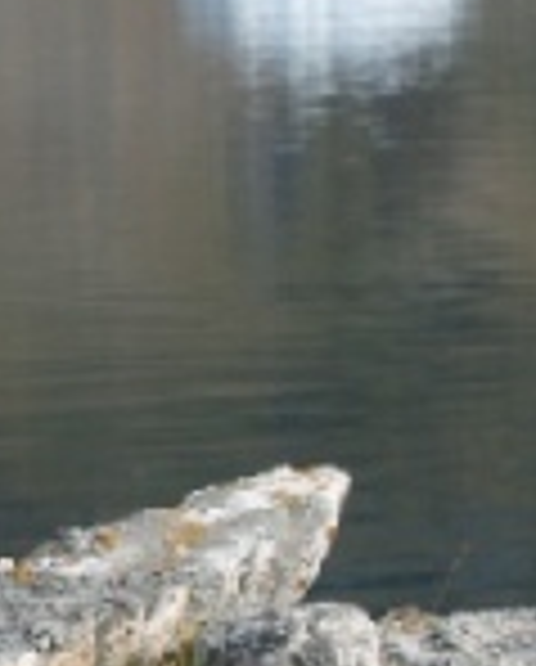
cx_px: -662
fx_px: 6286
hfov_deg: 4.8
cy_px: 850
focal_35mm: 318
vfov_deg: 6.0
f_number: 9
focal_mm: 42
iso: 200
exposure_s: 1/320
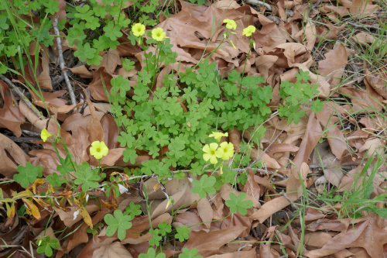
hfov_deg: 49.6
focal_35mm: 39
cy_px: 129
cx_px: 194
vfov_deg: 34.2
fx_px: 419
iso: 125
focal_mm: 14.3
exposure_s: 1/200
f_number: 3.7
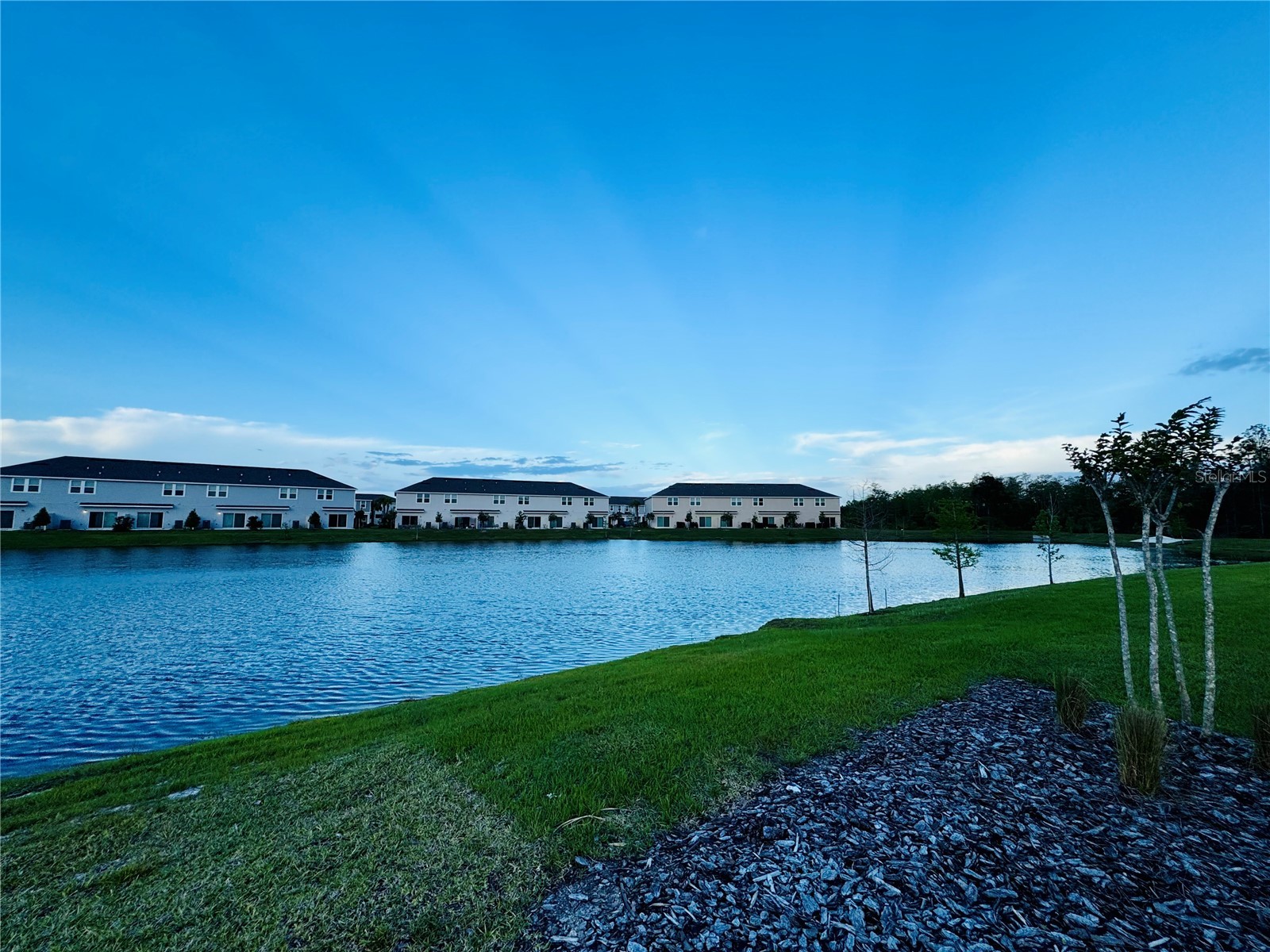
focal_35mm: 14
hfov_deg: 102.1
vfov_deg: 85.7
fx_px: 514
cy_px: 476
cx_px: 635
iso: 40
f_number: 2.2
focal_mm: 2.22
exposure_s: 1/596
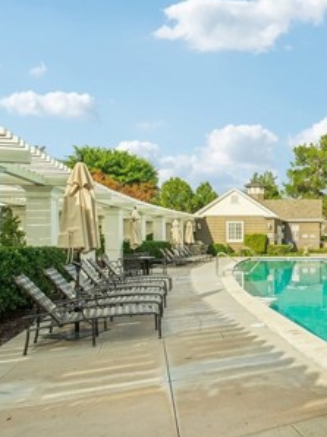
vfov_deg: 58.3
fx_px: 391
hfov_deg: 40.3
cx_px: 321
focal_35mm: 31
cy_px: 242
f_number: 8
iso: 400
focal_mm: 10
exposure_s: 1/800
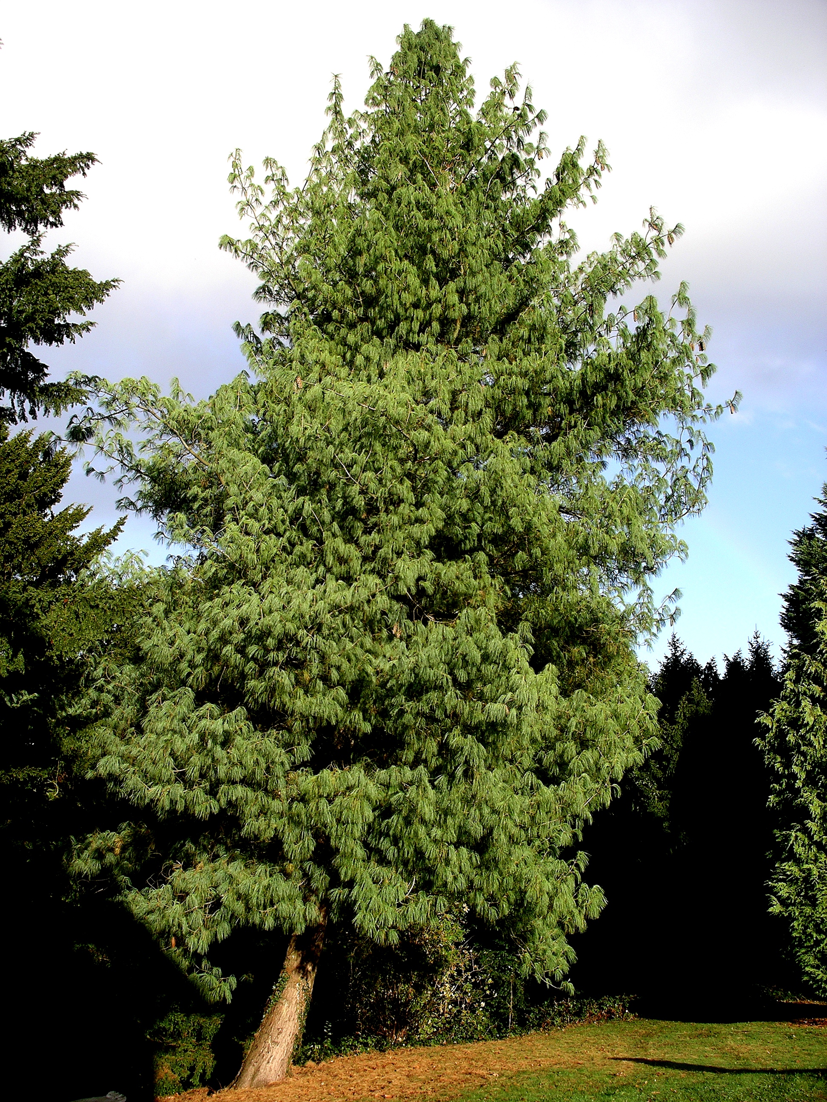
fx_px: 1179
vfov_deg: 50.1
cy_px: 551
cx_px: 414
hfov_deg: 38.7
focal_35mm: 37
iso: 64
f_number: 4
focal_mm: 7.8
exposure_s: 1/400
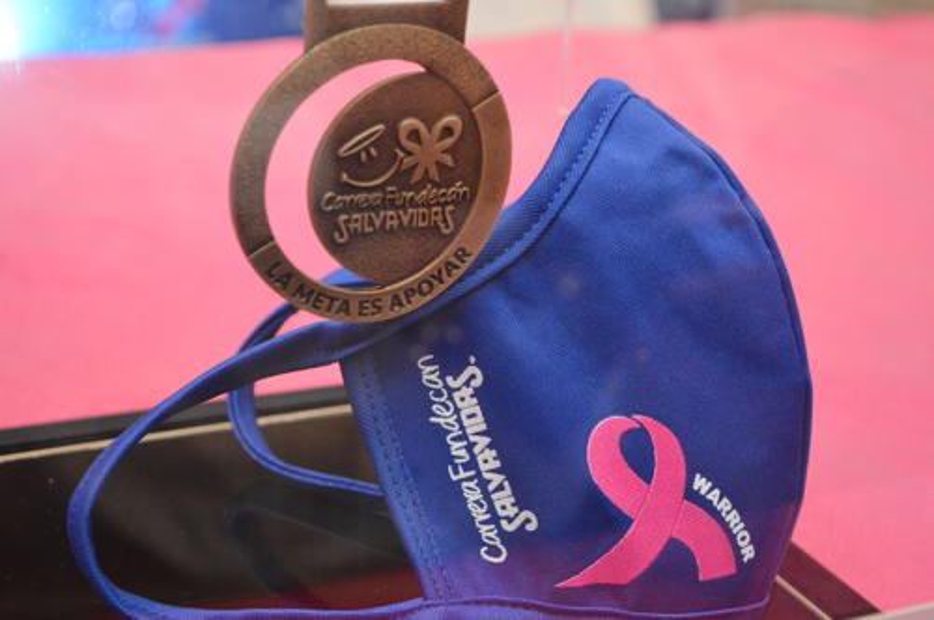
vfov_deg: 18.9
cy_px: 310
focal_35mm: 72
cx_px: 467
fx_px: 1866
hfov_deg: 28.1
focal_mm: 48
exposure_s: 1/60
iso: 3200
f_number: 5.3
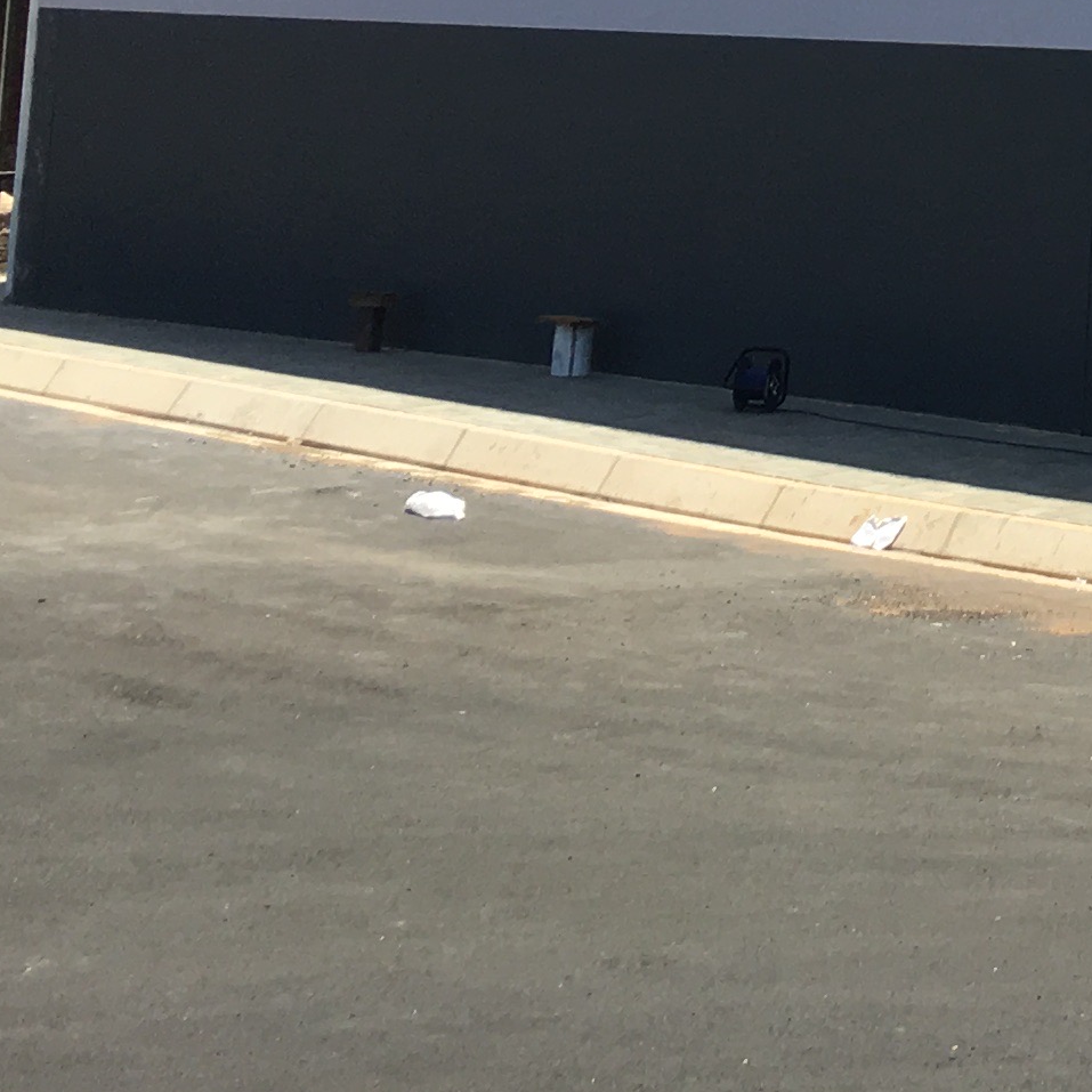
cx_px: 1908
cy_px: -588
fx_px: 3855
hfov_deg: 14.4
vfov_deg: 14.9
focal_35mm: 108
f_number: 2.2
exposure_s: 1/1131
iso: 25
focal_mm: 4.15
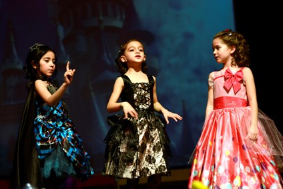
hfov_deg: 27.3
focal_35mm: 74
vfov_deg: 18.4
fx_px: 582
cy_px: 93
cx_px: 144
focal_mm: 70
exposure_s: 1/100
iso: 640
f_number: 2.8
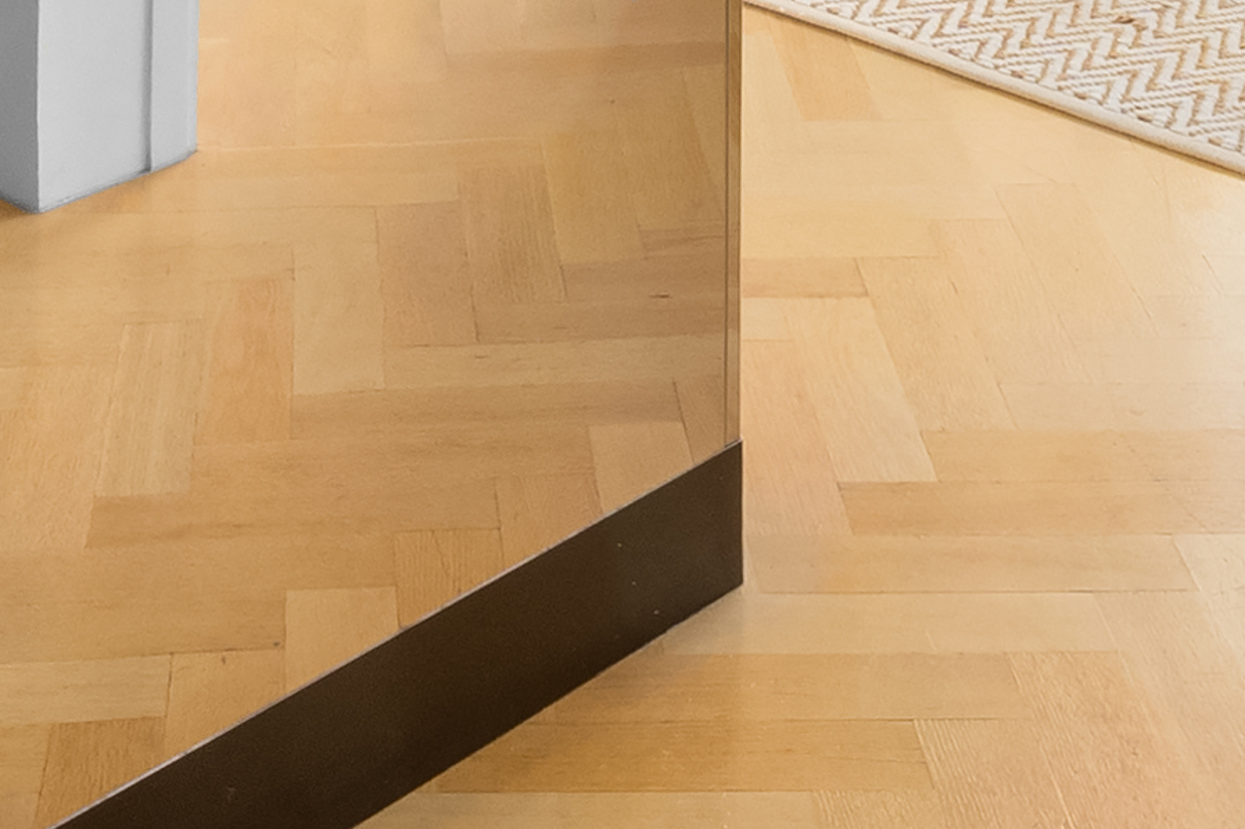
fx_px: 3007
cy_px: -1052
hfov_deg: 23.4
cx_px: 513
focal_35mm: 87
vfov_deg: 12.7
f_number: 16
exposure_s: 1/2.5
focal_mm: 13
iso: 800
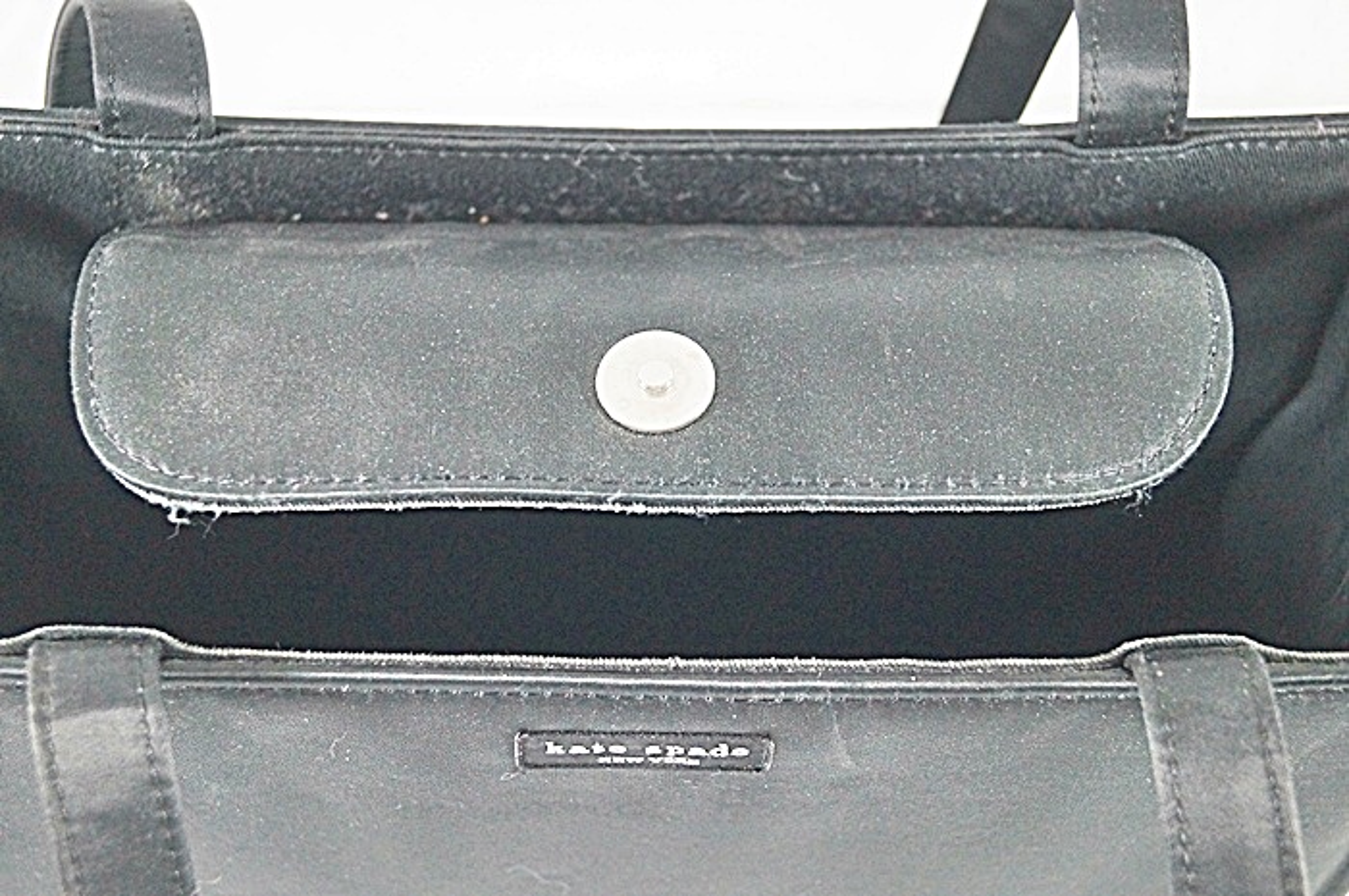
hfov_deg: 37.9
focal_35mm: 52
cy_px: 448
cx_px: 674
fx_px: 1965
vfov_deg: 25.7
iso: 2500
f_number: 5
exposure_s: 1/60
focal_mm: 35
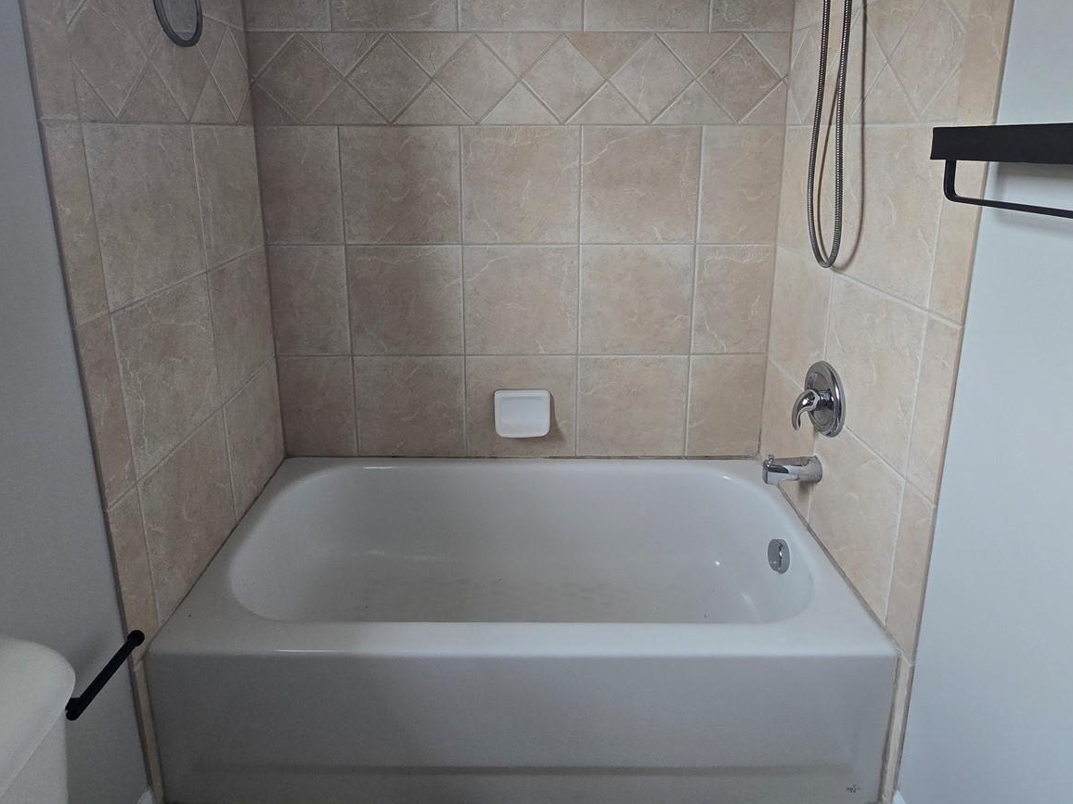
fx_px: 558
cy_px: 263
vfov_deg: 69.4
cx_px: 533
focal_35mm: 18
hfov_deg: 87.8
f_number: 2.2
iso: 100
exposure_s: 1/60
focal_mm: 2.2
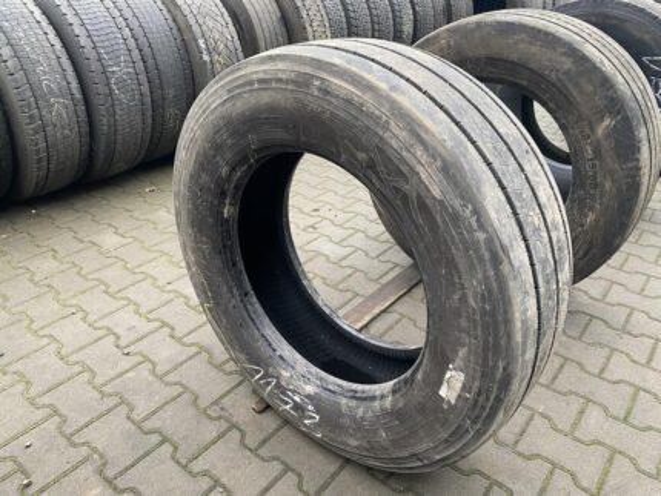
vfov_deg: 53.1
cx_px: 330
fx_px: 497
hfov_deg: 67.3
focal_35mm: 26
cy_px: 248
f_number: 1.8
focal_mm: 4.25
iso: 125
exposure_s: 1/80
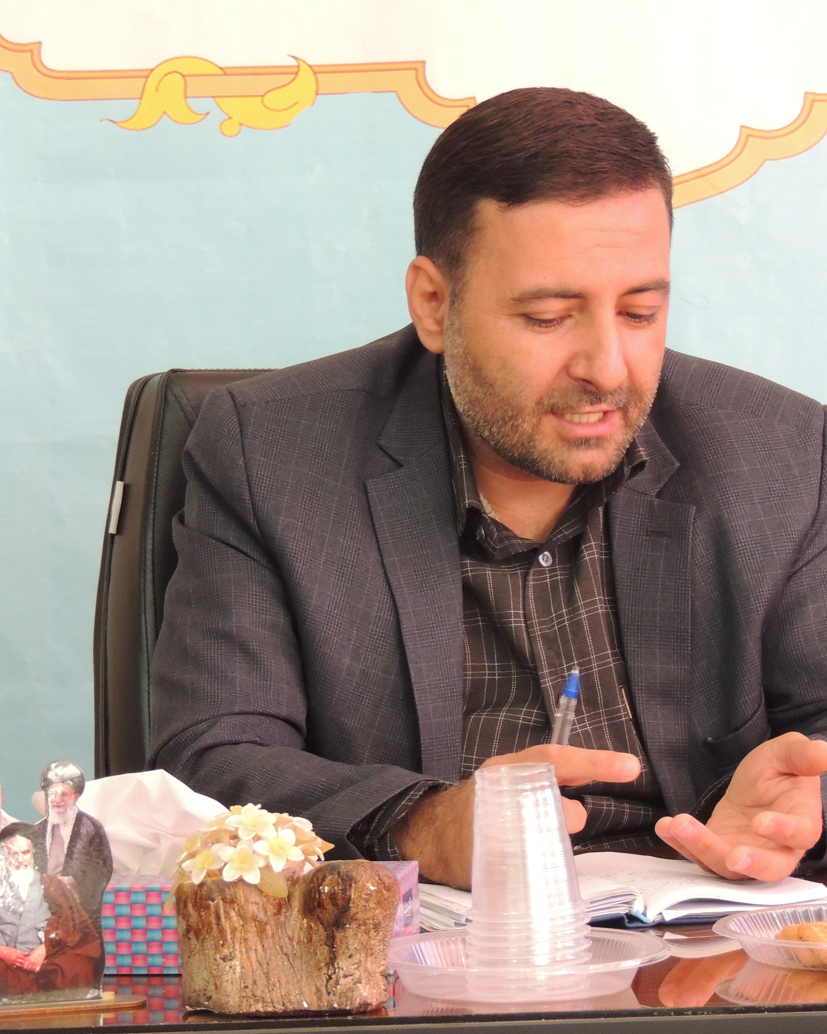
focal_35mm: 149
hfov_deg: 10.4
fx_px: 4559
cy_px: 556
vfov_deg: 12.9
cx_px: 347
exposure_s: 1/30
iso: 400
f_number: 4.2
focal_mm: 18.7
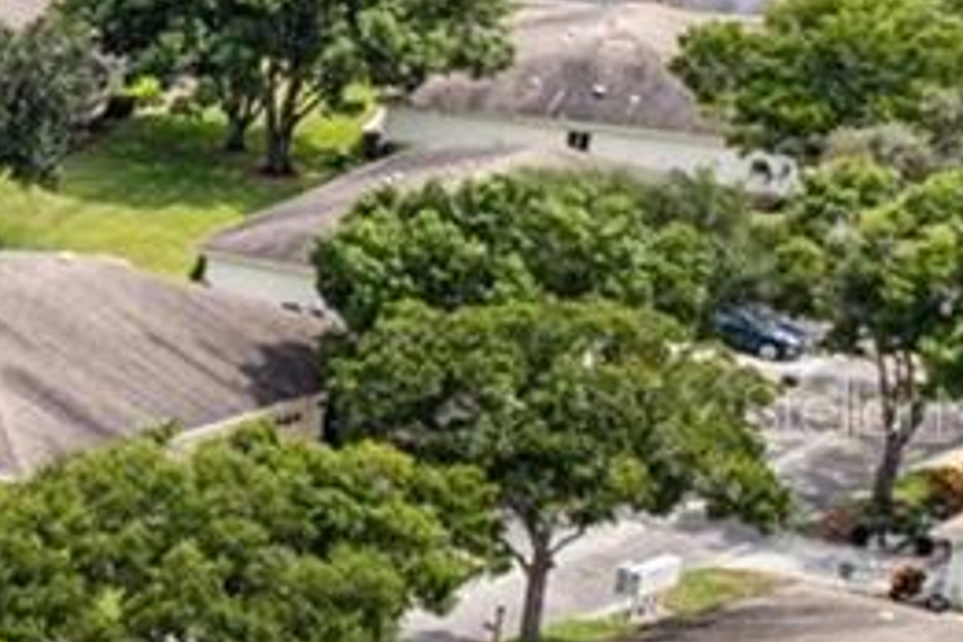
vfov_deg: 10.2
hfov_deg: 10.7
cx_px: -1882
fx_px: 3611
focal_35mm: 135
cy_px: 408
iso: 140
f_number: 2.8
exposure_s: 1/3000
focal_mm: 8.4
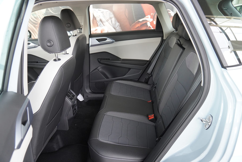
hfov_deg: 61.9
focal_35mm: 30
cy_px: 81
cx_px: 121
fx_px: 202
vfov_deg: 43.6
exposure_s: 1/60
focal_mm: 20
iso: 640
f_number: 4
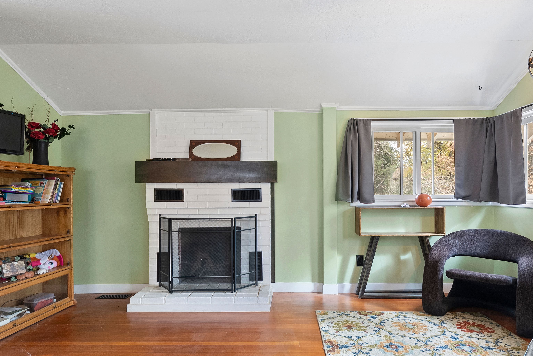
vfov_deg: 57.2
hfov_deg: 78.4
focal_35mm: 22
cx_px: 287
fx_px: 326
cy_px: 194
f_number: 8
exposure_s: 1/4
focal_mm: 16
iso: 800
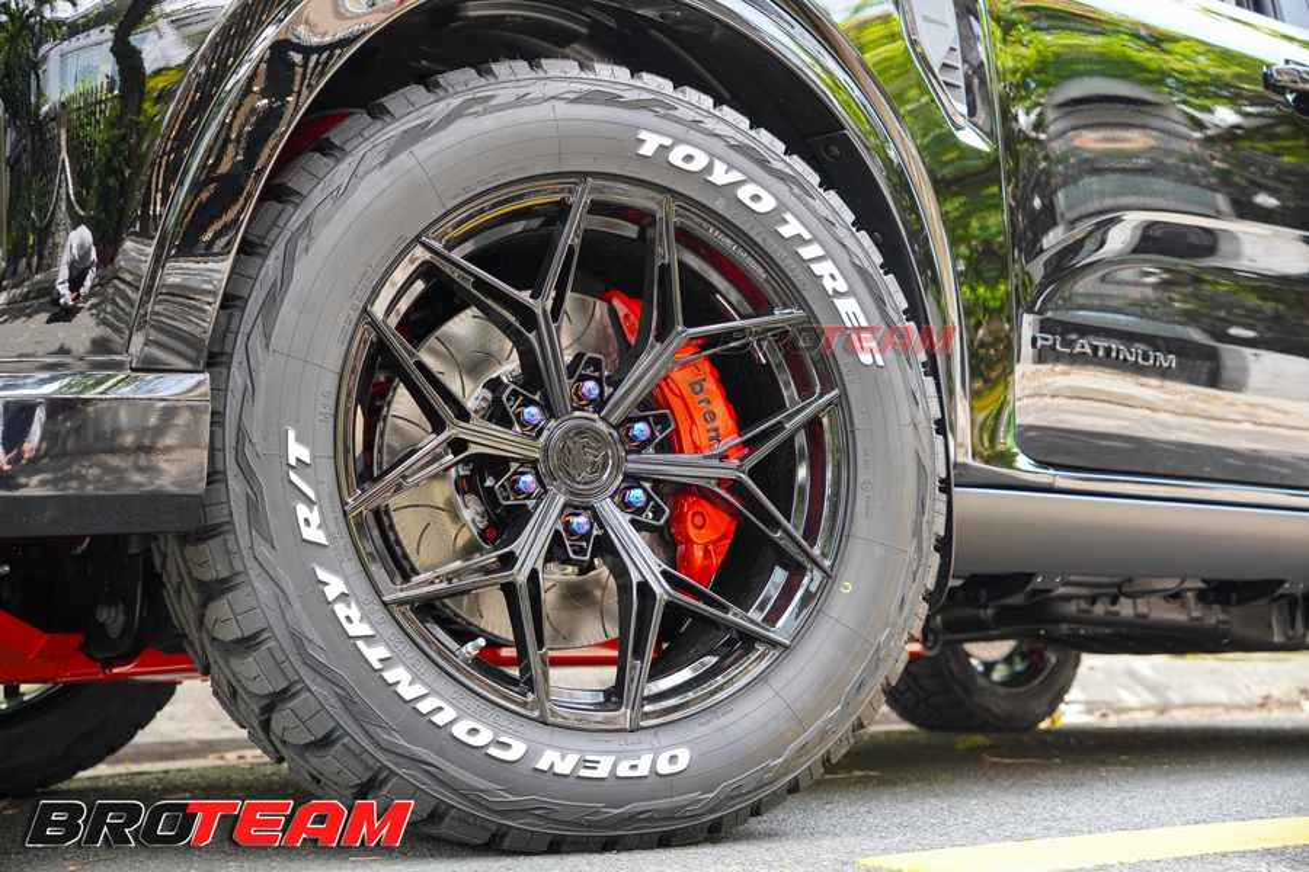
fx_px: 1751
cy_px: 436
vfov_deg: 28.0
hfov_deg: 41.0
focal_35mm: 48
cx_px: 654
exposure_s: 1/160
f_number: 4
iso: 640
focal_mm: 32.1
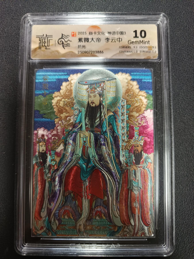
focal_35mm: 24
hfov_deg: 56.8
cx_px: 97
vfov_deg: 71.6
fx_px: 179
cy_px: 130
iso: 1050
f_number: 1.7
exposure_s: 1/50
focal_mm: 5.31
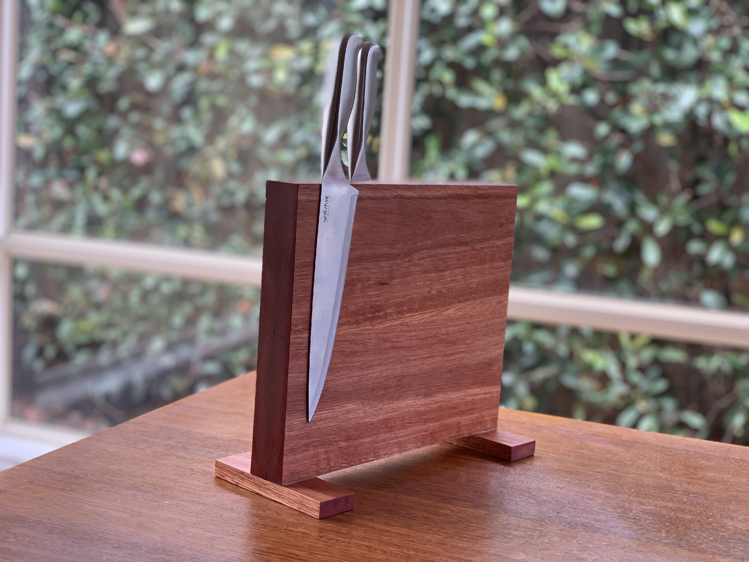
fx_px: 1125
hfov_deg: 36.8
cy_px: 281
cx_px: 374
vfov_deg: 28.0
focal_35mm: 52
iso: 40
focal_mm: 6
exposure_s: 1/122
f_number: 2.4
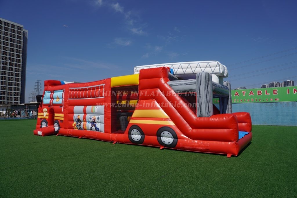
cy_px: 99
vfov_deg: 53.1
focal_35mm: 24
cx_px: 148
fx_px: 198
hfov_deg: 73.7
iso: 100
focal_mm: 16
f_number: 8
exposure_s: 1/640
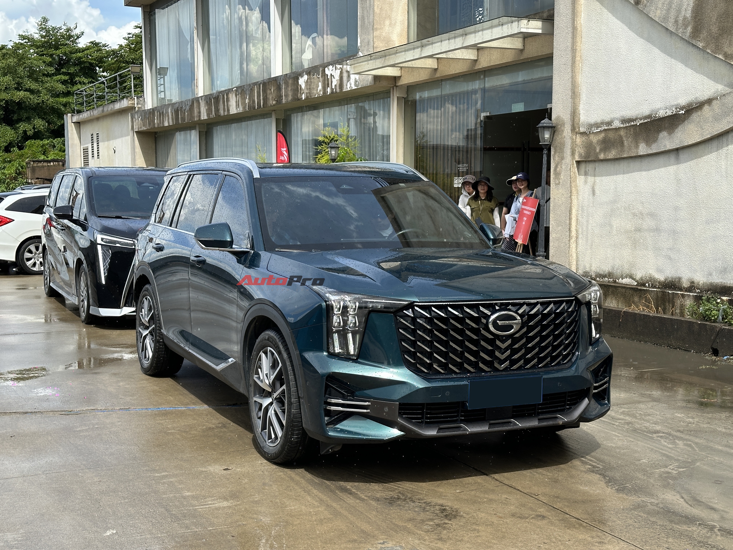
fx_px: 1016
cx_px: 366
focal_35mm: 48
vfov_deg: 30.3
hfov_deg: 39.7
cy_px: 275
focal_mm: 6.86
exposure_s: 1/1783
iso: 64
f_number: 1.78
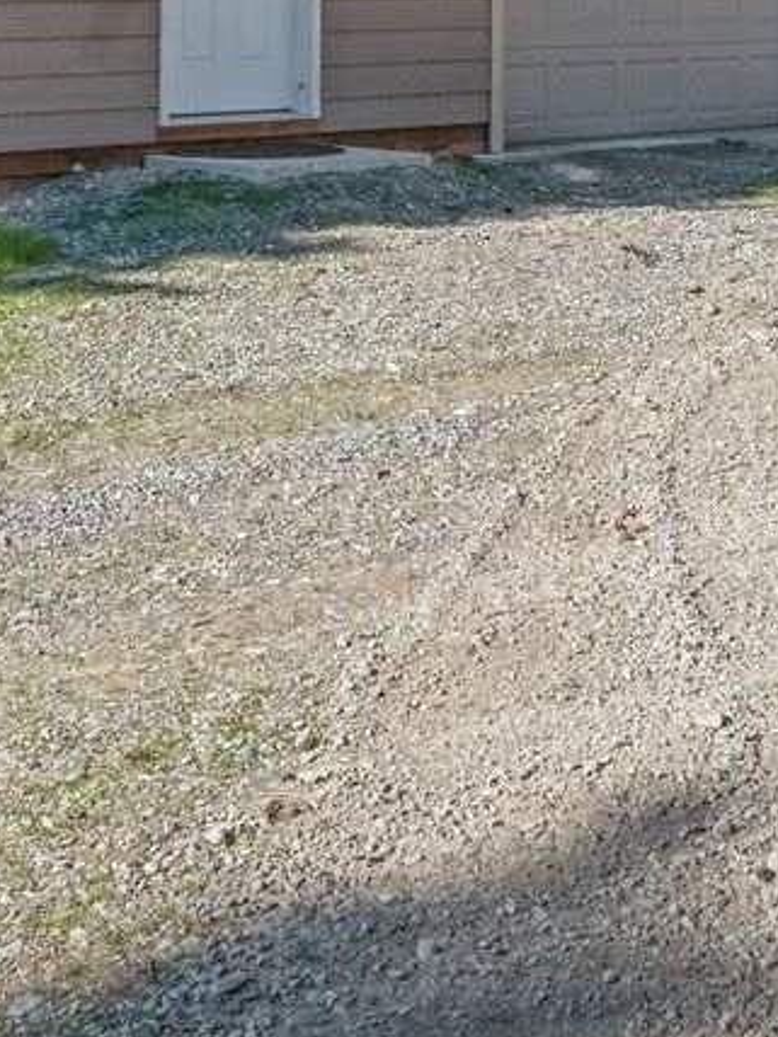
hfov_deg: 18.7
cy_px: -15
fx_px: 2367
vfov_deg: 23.6
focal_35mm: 79
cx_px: 414
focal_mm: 22
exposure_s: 1/400
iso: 200
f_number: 8
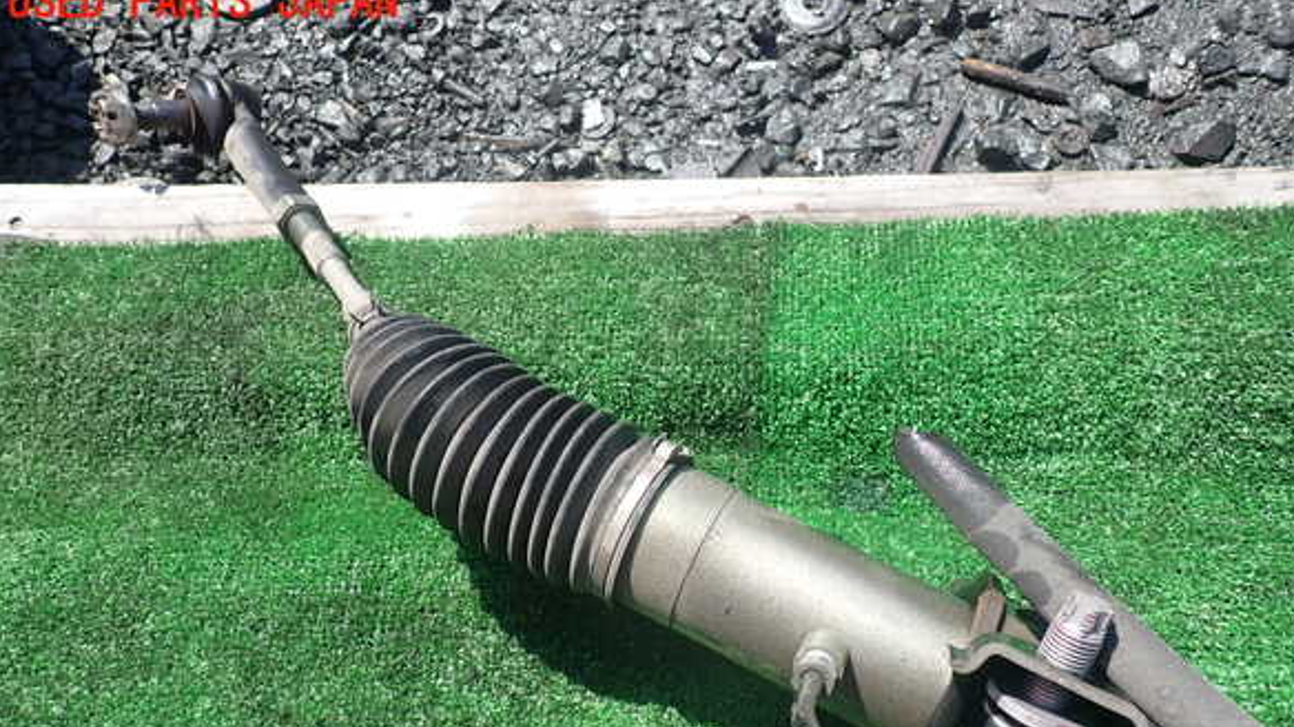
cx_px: 660
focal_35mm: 28
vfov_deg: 41.0
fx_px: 960
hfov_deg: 67.9
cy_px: 474
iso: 100
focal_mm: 4.5
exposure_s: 1/800
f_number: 2.8
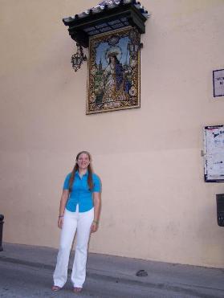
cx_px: 112
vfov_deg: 46.8
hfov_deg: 36.0
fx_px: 345
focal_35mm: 40
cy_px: 149
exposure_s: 1/60
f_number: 2.8
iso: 80
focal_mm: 6.7
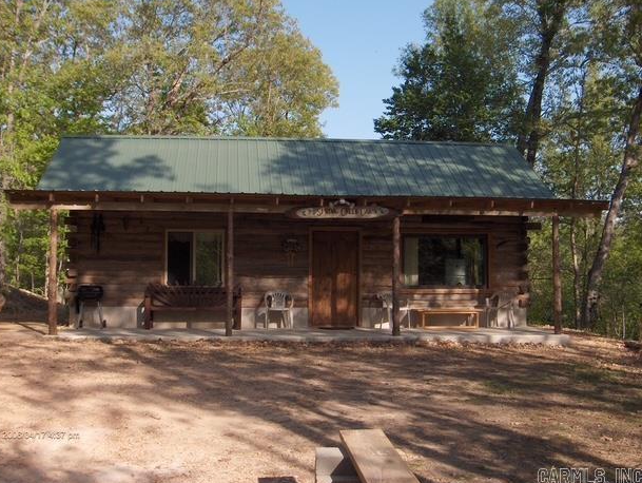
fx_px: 761
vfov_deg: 35.2
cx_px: 306
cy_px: 234
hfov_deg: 45.7
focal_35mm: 41
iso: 100
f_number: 4.8
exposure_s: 1/332
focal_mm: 8
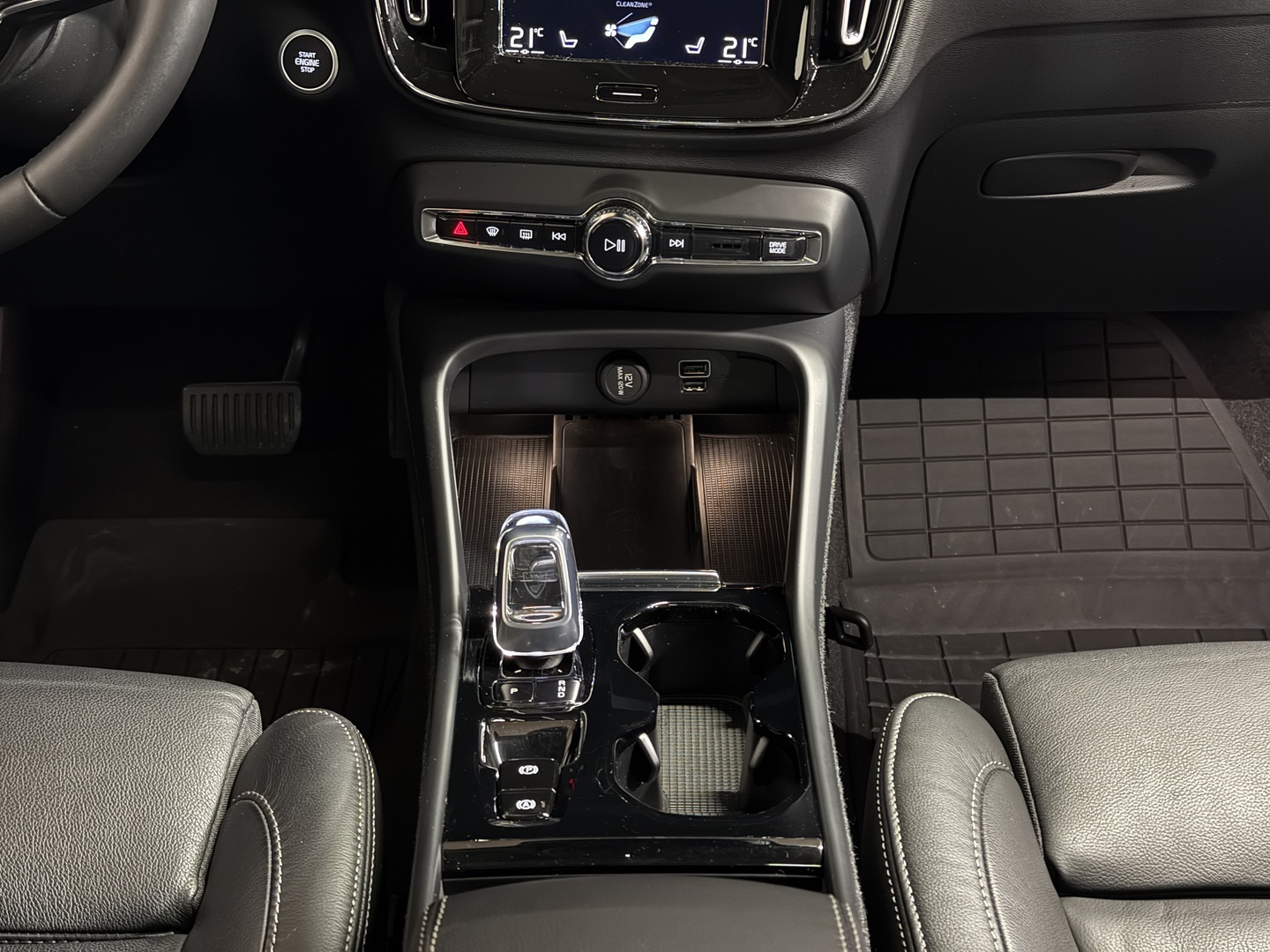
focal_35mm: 48
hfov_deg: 39.7
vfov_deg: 30.3
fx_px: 1761
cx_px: 635
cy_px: 476
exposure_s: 1/24
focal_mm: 6.76
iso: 1250
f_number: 1.78
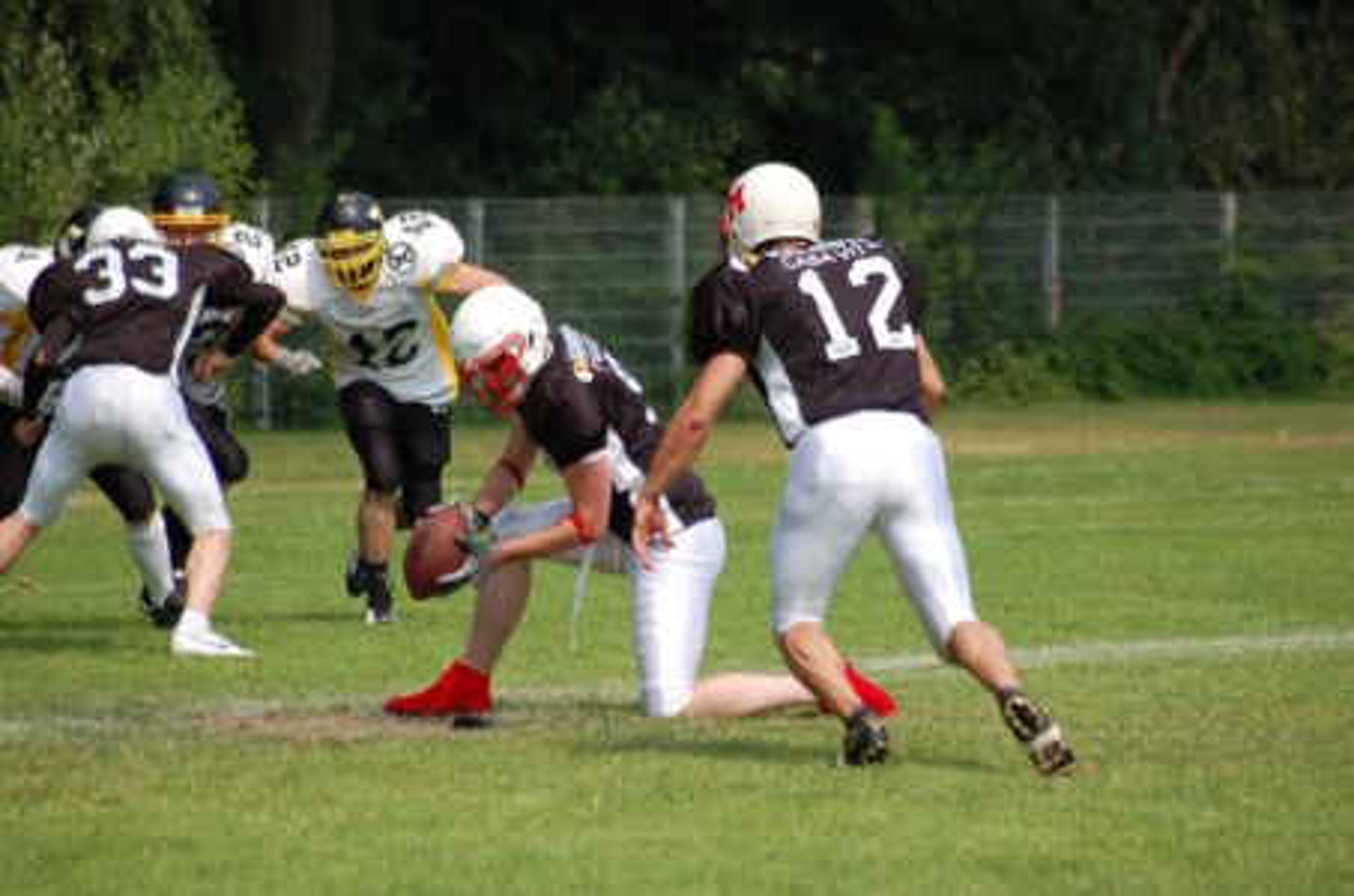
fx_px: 10978
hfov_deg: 7.1
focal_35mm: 292
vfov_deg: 4.7
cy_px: 448
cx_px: 677
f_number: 5
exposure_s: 1/1250
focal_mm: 195
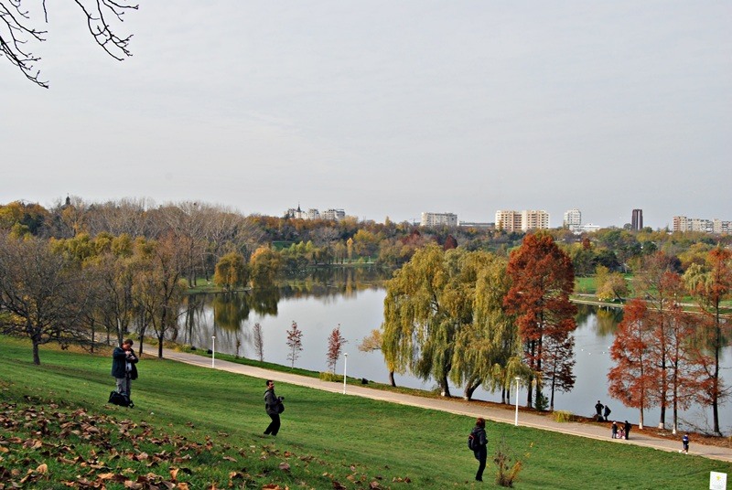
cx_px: 366
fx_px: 794
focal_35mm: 39
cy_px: 245
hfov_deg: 49.5
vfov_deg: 34.3
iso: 200
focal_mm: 26
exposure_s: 1/50
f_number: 11
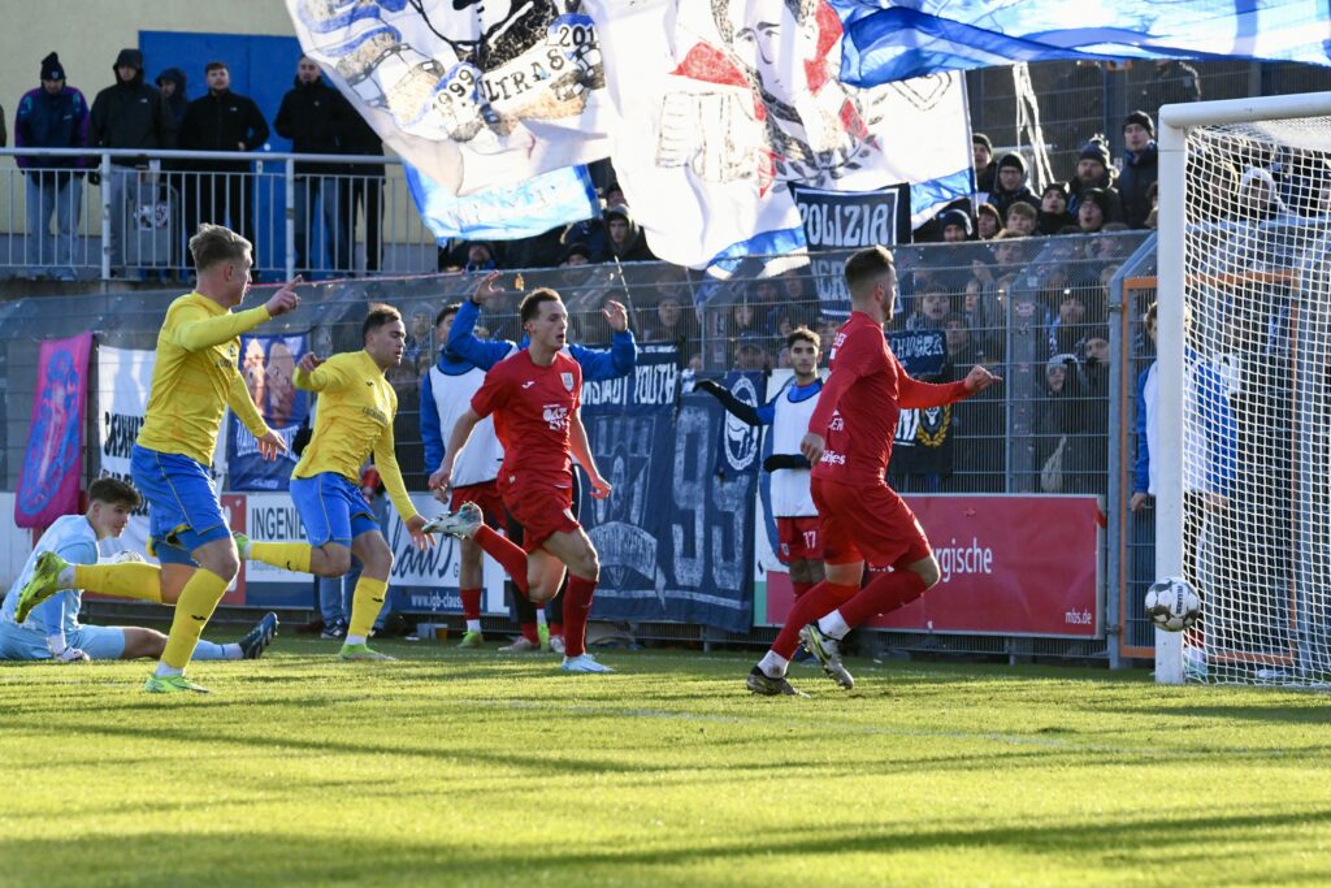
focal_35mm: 220
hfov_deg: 9.4
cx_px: 666
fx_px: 8134
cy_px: 444
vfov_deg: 6.2
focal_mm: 220
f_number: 10
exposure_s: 1/1600
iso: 4000
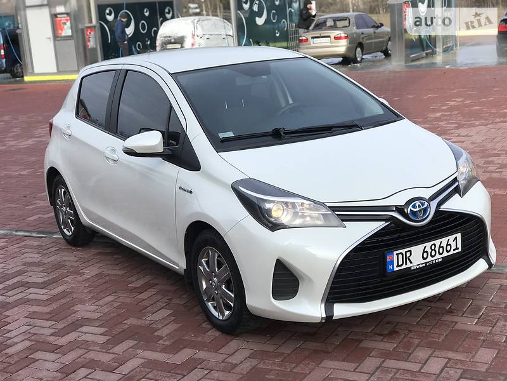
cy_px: 190
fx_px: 835
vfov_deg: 25.7
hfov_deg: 33.8
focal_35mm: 57
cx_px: 254
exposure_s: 1/429
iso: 20
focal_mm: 6.6
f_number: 2.8
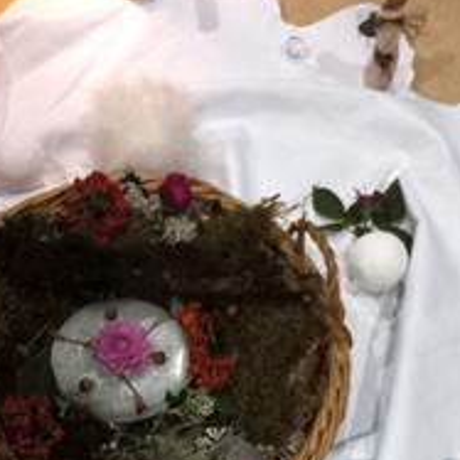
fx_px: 1067
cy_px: 485
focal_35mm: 71
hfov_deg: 24.2
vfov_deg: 23.1
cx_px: 165
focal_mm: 4.6
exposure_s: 1/25
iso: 640
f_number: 1.8
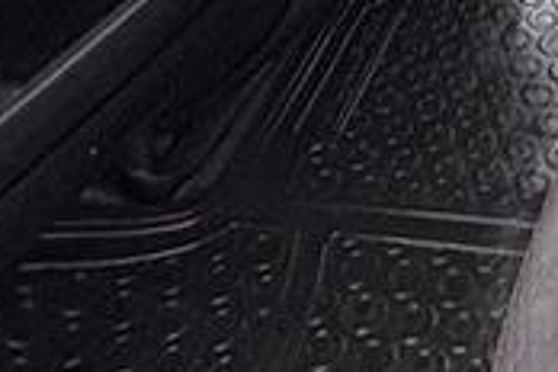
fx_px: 1162
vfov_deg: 13.7
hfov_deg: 24.5
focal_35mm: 75
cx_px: 670
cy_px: -487
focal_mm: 2.22
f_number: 2.2
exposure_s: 1/60
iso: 250
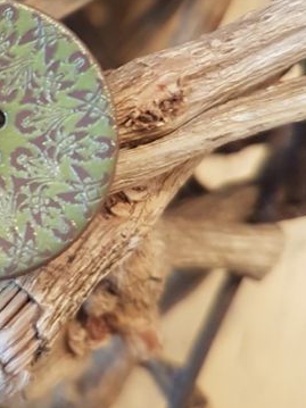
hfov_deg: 23.6
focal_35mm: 58
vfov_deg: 32.5
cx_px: -31
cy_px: 94
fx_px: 684
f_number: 1.7
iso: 160
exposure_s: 1/25
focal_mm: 4.2
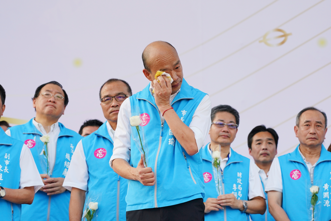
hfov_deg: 13.1
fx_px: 1444
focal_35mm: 157
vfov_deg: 8.7
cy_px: 110
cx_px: 166
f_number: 5
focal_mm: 105
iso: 800
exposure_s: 1/800
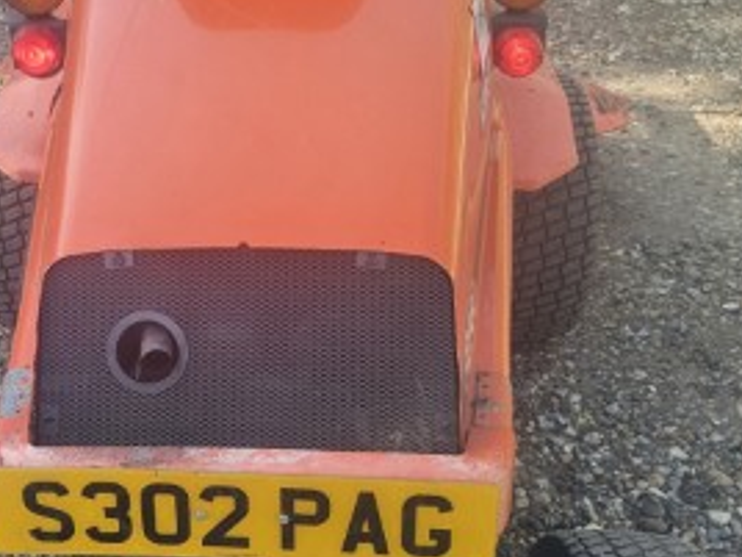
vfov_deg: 26.6
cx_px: 252
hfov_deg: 34.6
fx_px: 1179
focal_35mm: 55
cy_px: 263
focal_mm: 5.4
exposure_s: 1/180
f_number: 1.8
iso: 40
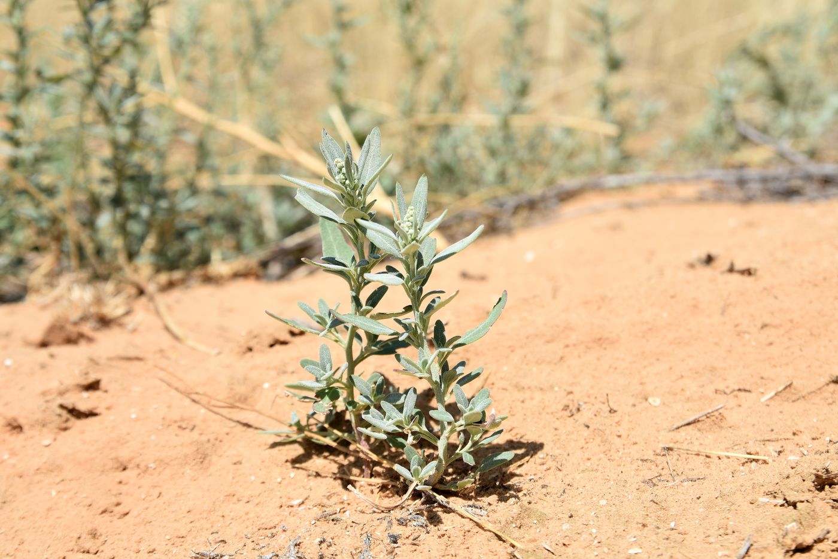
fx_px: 1537
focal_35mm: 66
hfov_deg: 30.5
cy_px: 280
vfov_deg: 20.6
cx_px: 419
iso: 100
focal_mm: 44
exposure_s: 1/400
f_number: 8
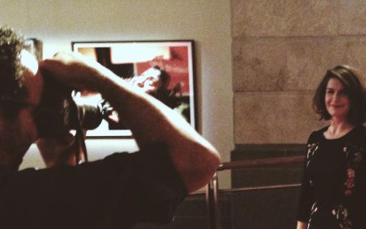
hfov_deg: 28.4
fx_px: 698
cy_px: 135
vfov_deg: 18.6
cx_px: 320
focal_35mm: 70
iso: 800
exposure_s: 1/15
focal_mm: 4.12
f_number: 2.4
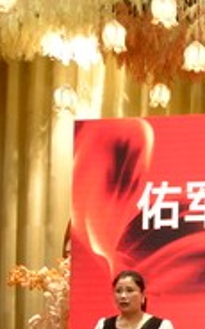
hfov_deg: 10.7
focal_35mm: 99
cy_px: 323
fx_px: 888
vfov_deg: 20.4
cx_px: 531
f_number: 5
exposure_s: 1/80
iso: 3200
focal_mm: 28
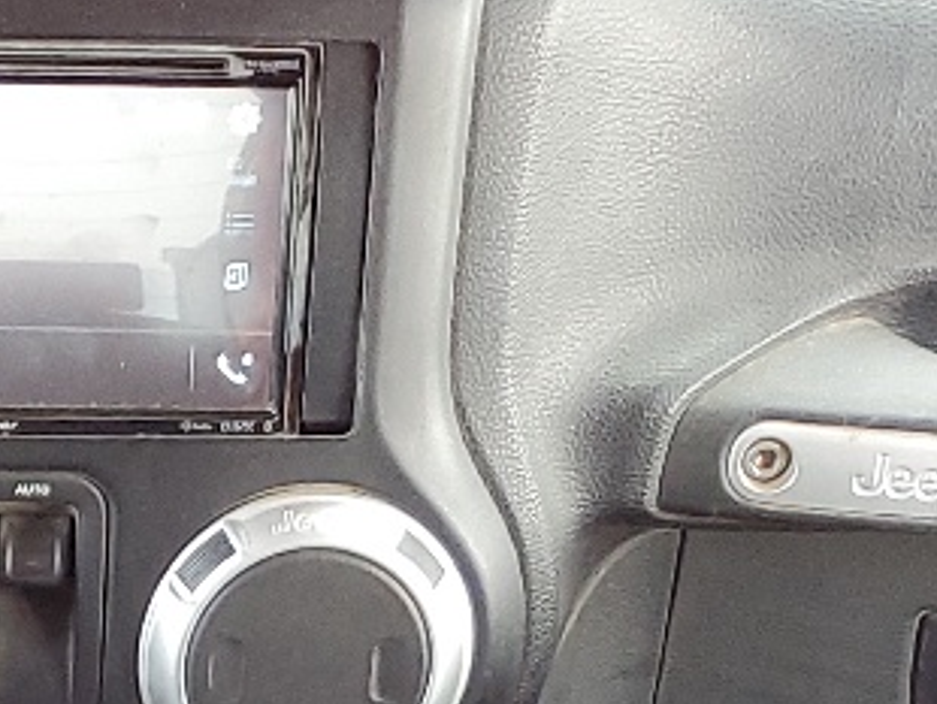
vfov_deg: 10.1
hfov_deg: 14.1
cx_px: -266
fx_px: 3630
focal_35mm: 134
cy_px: 1459
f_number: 1.5
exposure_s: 1/60.2
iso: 110
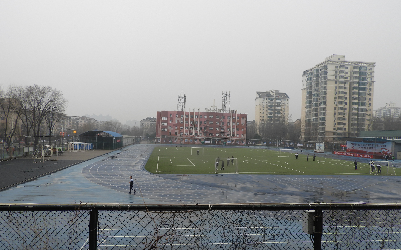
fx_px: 284
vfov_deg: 47.5
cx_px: 198
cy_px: 138
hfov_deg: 70.4
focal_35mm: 26
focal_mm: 4.3
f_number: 3.3
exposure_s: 1/250
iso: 100
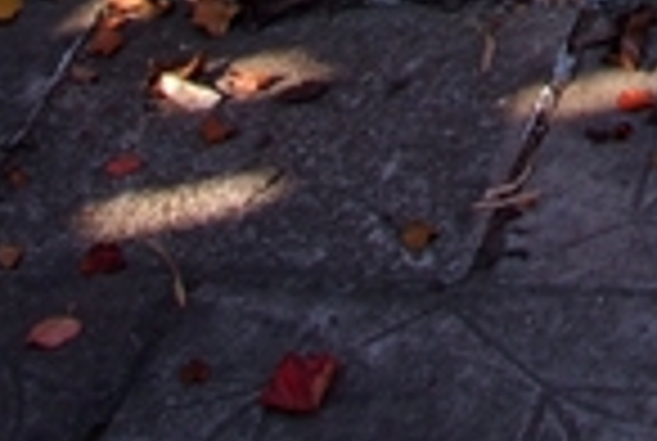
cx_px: 1233
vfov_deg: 3.9
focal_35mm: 336
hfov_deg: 6.0
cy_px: -1087
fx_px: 6144
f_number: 10
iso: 200
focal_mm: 32
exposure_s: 1/90
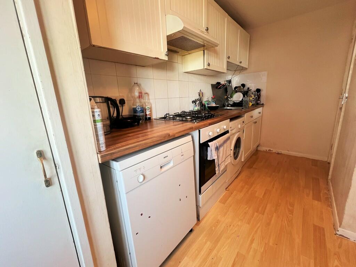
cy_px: 134
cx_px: 178
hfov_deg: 106.2
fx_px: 134
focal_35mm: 13
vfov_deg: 89.9
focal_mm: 1.57
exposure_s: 1/99
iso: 200
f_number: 1.8
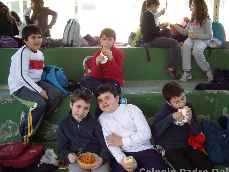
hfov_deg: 45.7
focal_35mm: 41
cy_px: 85
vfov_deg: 35.1
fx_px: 271
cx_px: 122
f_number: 2.7
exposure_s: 1/125
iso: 100
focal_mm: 6.2
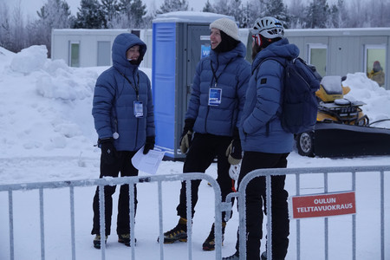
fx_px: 1051
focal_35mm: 97
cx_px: 195
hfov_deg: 21.0
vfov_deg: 14.1
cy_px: 130
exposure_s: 1/400
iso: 1000
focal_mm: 35.68
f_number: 3.5
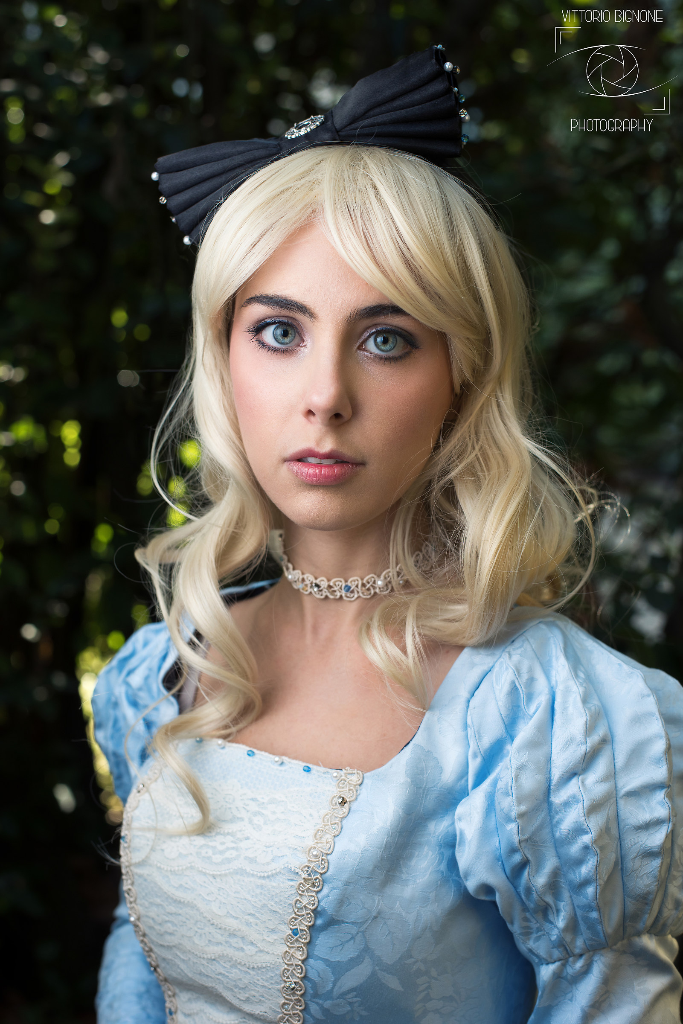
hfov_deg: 27.0
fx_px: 1422
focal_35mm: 50
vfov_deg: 39.6
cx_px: 342
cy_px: 512
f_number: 4.5
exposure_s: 1/160
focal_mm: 50
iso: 250
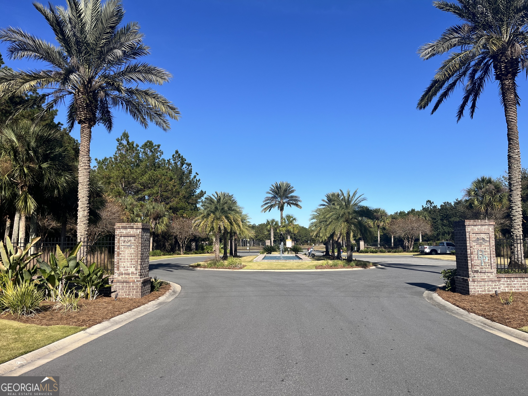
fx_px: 397
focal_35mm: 26
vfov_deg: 53.1
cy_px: 198
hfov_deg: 67.3
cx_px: 264
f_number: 1.6
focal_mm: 5.1
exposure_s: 1/3745
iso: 50
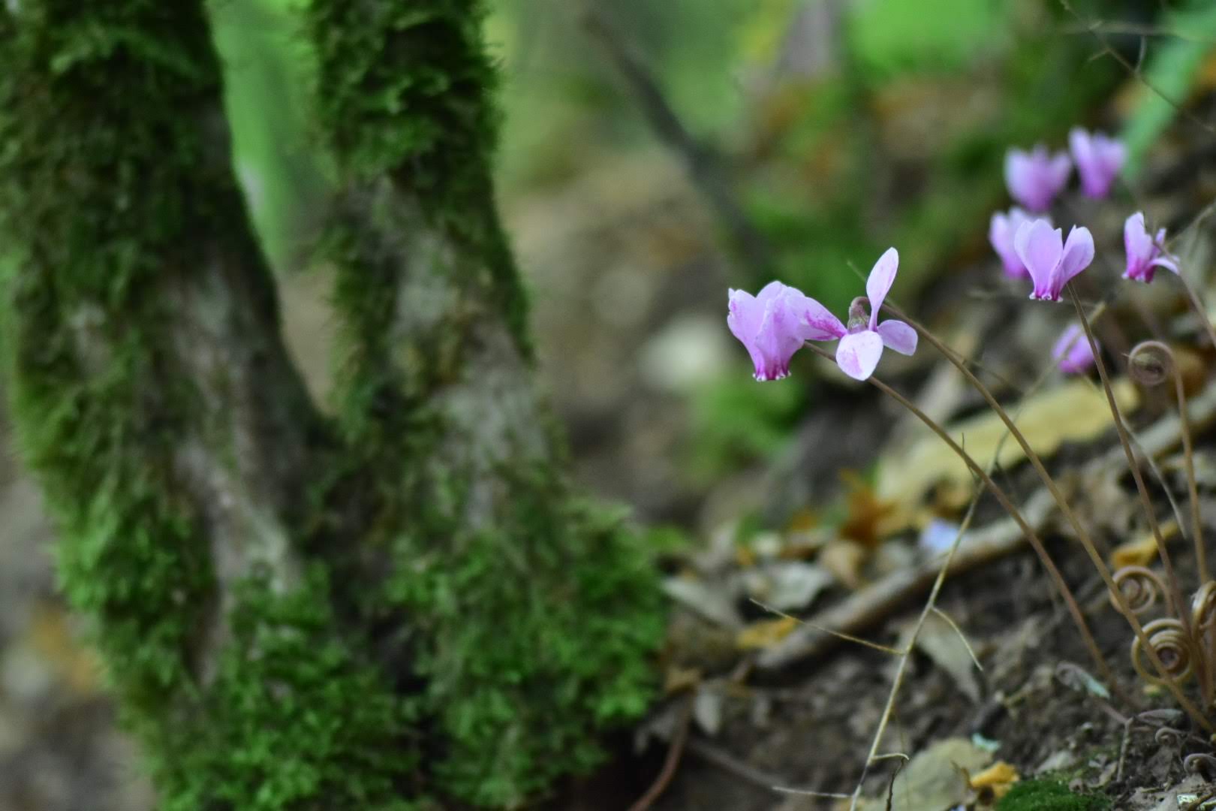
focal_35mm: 300
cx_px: 608
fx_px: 10133
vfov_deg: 4.6
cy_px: 406
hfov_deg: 6.9
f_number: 3.5
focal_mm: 200
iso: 1600
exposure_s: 1/80
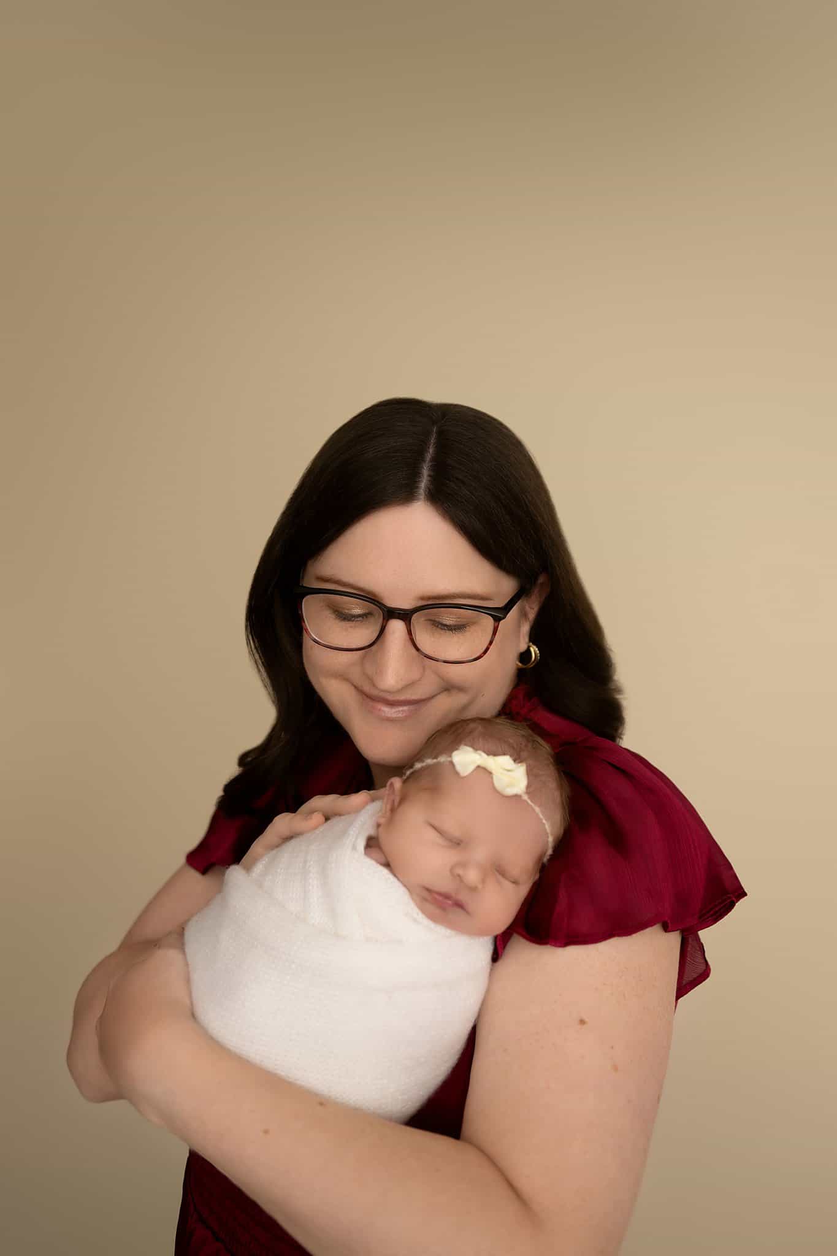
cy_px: 628
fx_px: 1256
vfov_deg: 53.1
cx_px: 418
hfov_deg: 36.9
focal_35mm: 36
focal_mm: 36
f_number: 2.8
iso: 80
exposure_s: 1/200
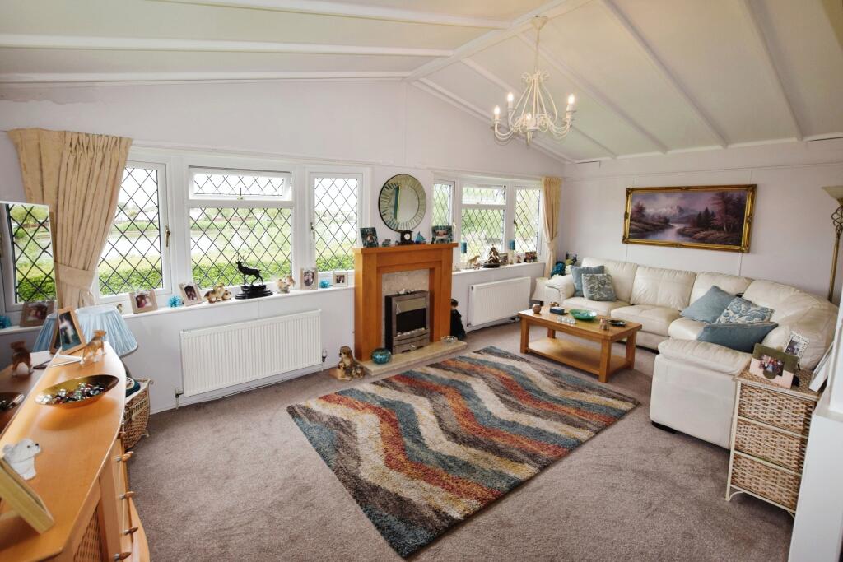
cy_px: 281
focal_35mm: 15
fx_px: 351
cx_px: 422
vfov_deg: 77.3
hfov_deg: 100.4
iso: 280
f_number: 5.6
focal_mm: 10
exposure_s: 1/125
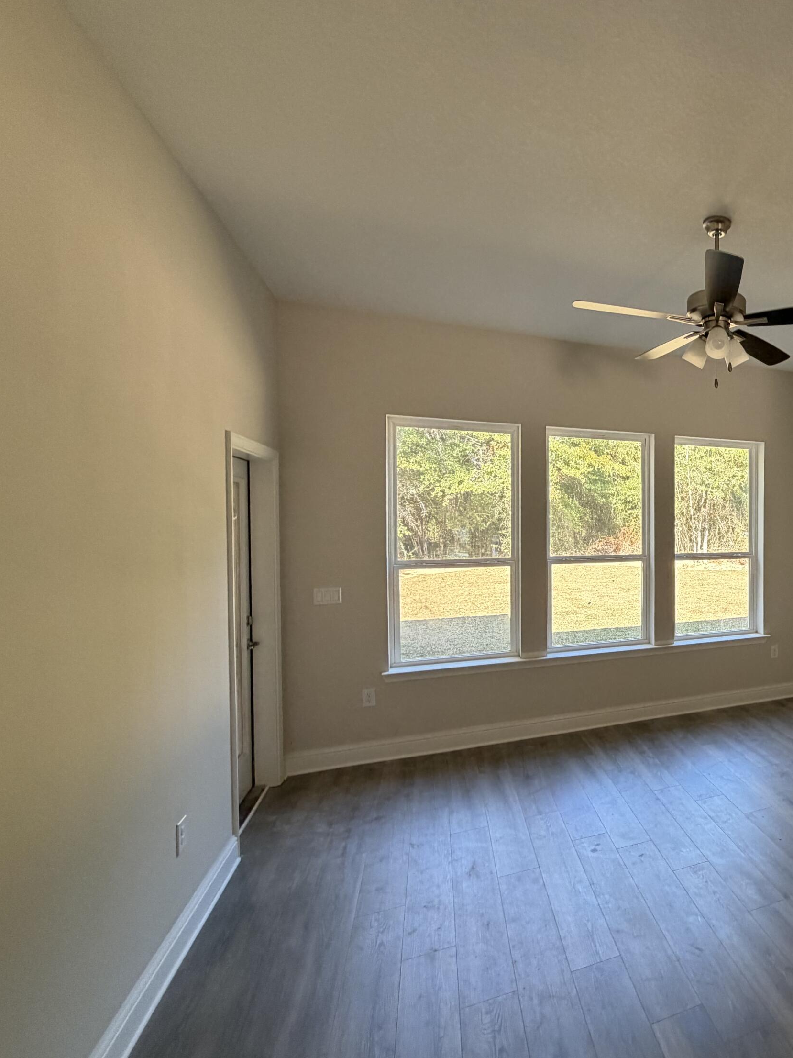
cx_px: 715
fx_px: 580
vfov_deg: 84.7
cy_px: 534
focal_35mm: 19
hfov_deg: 58.6
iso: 250
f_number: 2.2
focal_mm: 2.22
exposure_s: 1/121
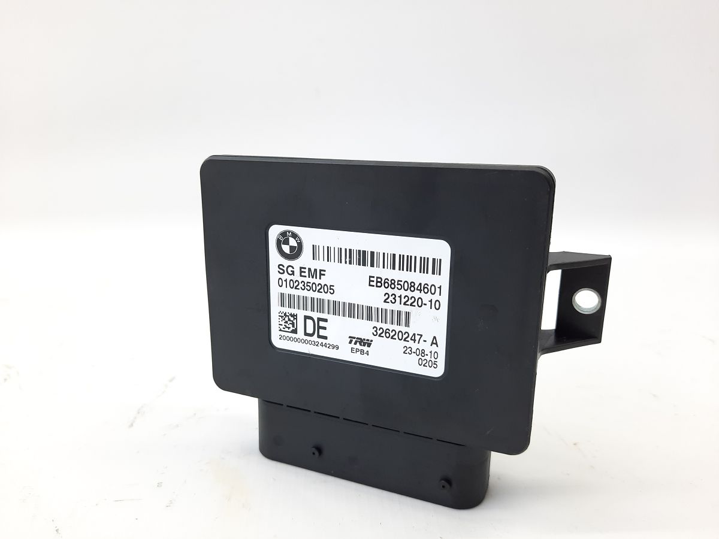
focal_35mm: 25
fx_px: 519
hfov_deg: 69.4
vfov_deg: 54.9
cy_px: 270
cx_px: 360
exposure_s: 1/50
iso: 100
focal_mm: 4.6
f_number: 2
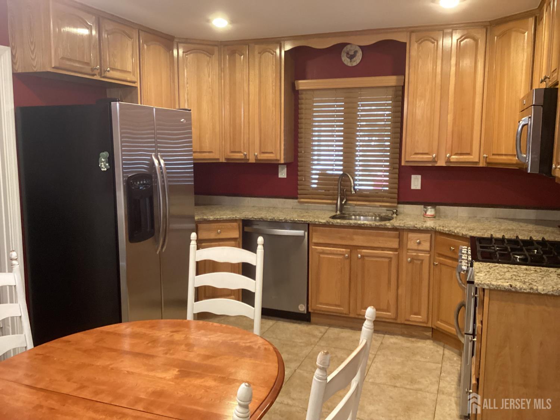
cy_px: 210
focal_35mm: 31
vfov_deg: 45.4
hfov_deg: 58.4
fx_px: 502
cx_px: 280
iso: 320
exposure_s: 1/40
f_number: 2.4
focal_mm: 3.3
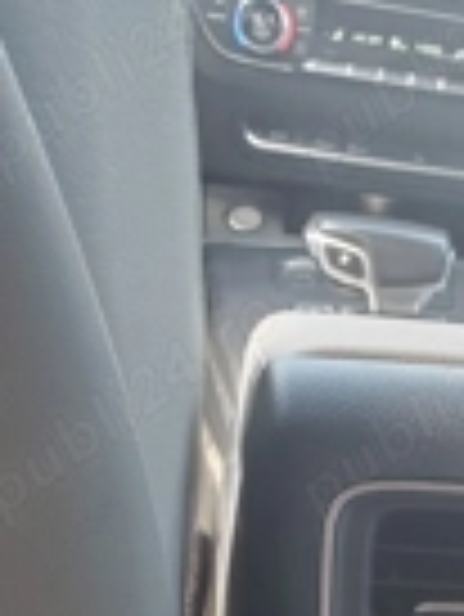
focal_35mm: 76
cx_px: 604
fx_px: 1356
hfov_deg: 18.1
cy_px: 823
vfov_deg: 22.6
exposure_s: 1/58
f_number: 2.4
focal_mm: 4.3
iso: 200
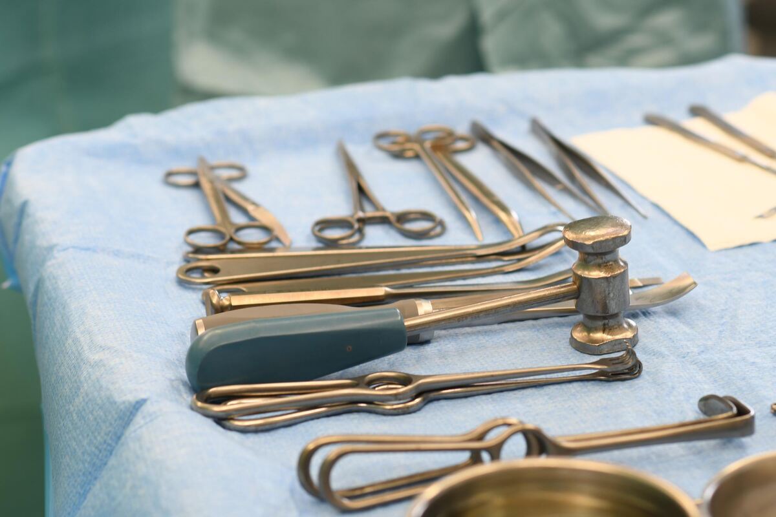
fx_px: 2737
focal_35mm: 127
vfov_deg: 10.8
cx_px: 388
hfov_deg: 16.1
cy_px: 258
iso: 250
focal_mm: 85
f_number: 4
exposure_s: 1/80
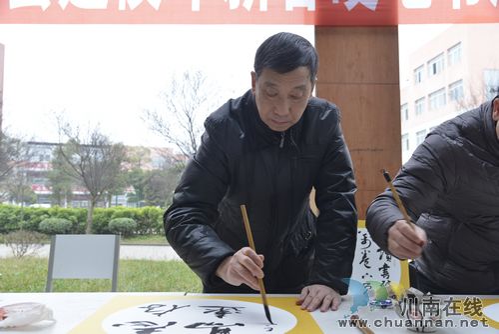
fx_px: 430
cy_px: 167
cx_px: 250
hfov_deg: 60.3
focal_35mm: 31
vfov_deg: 42.4
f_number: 6.3
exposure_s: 1/100
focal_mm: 31
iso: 500
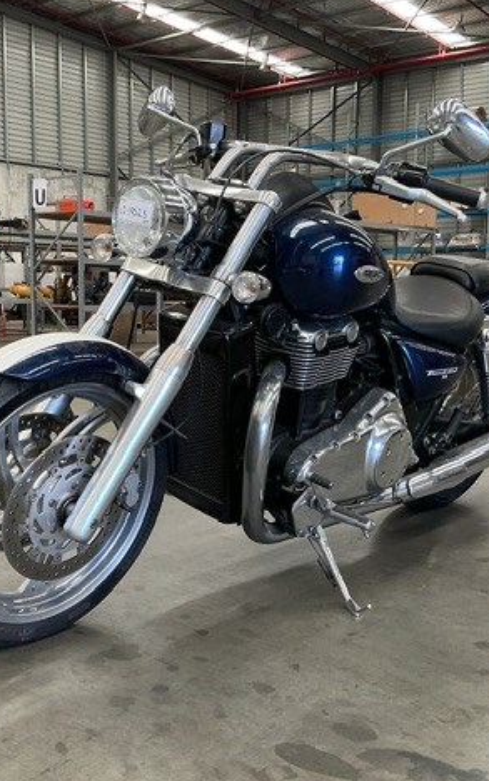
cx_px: 194
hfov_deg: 30.5
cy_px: 385
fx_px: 894
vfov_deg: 47.2
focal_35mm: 42
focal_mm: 3
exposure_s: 1/60
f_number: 1.8
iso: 64
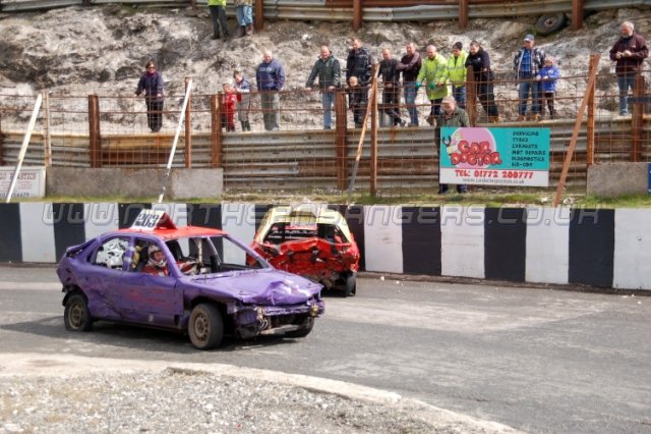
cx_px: 326
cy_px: 217
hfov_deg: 24.6
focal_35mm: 82
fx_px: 1491
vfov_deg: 16.5
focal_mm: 55
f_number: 5.3
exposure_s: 1/1000
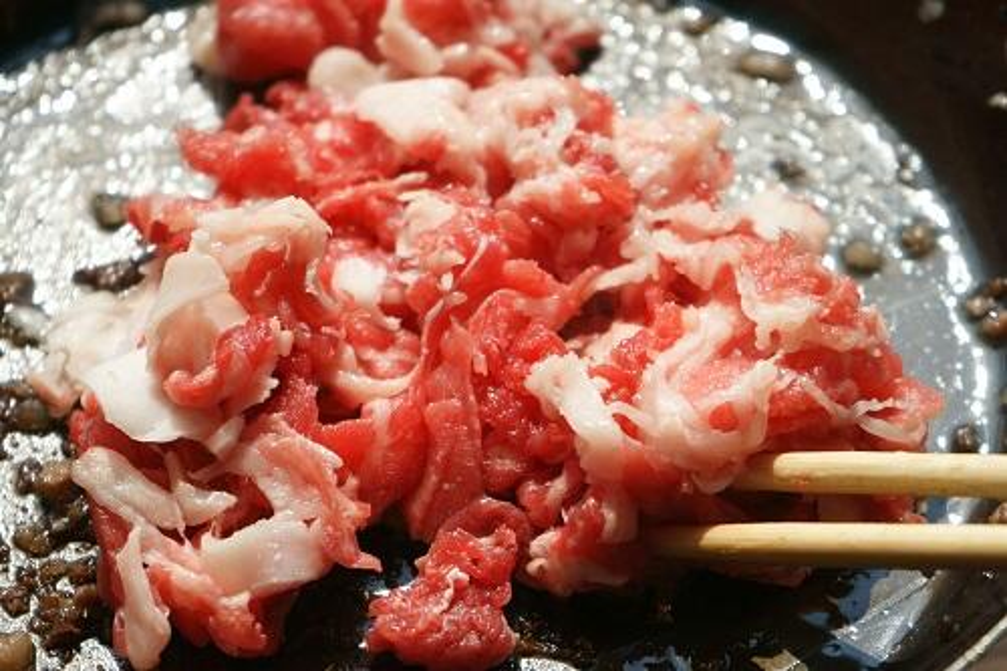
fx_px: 2936
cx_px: 504
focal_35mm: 105
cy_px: 336
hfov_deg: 19.5
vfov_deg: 13.0
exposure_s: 1/1250
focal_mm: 70
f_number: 5.6
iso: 200
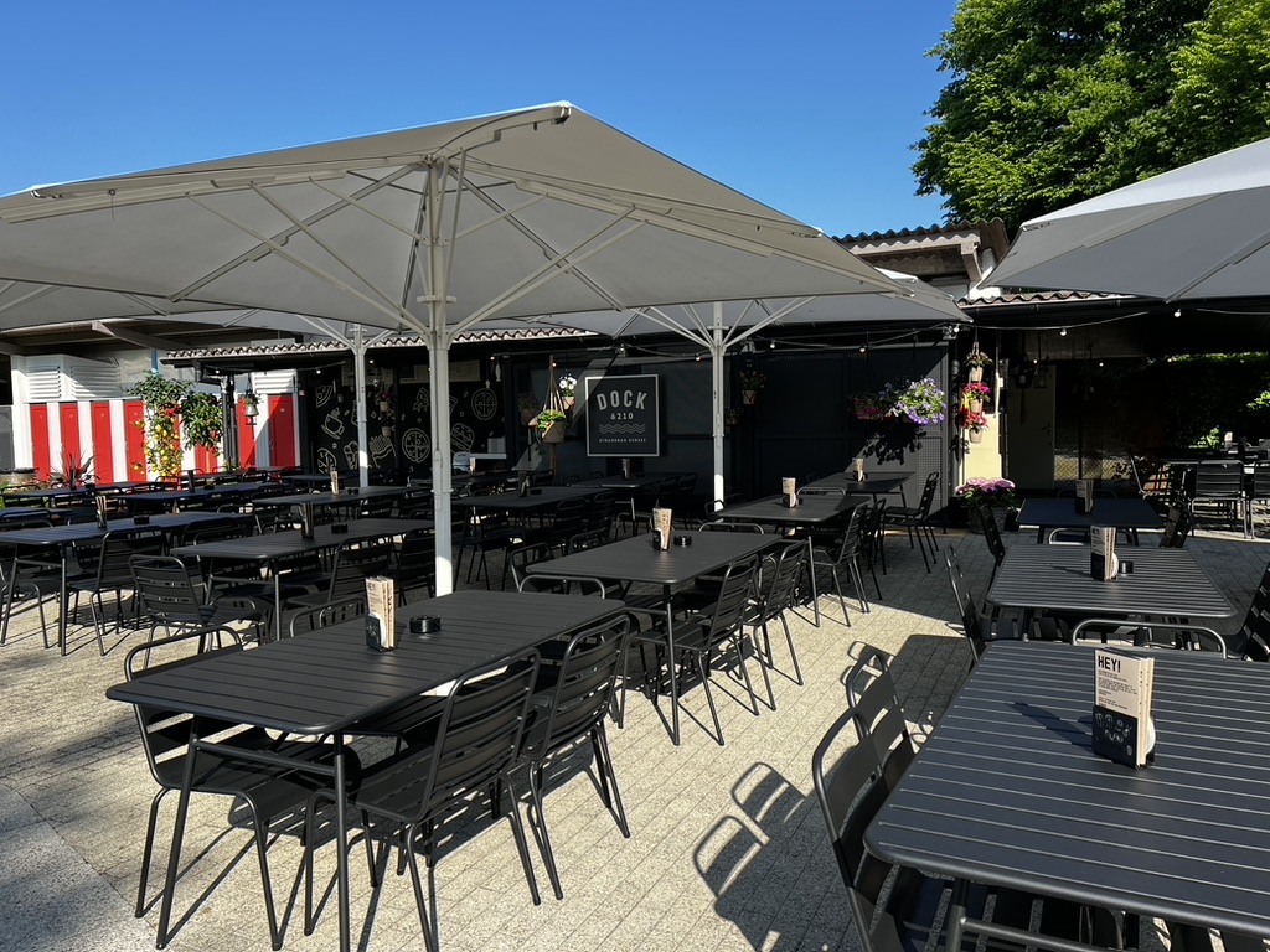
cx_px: 635
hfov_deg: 67.3
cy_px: 476
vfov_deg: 53.1
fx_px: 954
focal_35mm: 26
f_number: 1.5
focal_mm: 5.7
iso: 50
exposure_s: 1/1669
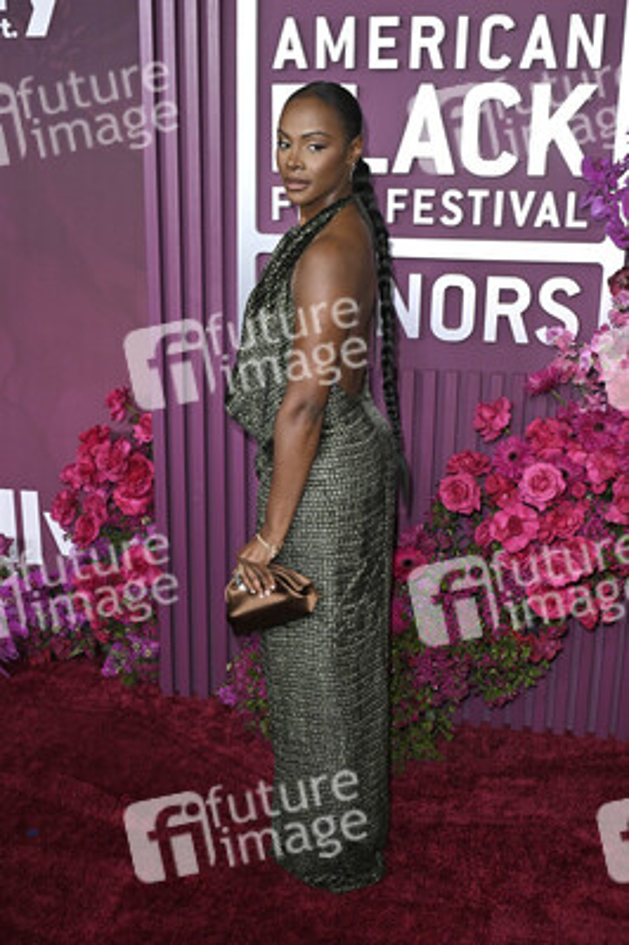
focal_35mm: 35
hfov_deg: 37.8
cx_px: 314
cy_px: 472
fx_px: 919
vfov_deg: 54.5
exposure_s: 1/320
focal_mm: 35
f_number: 5.6
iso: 2000
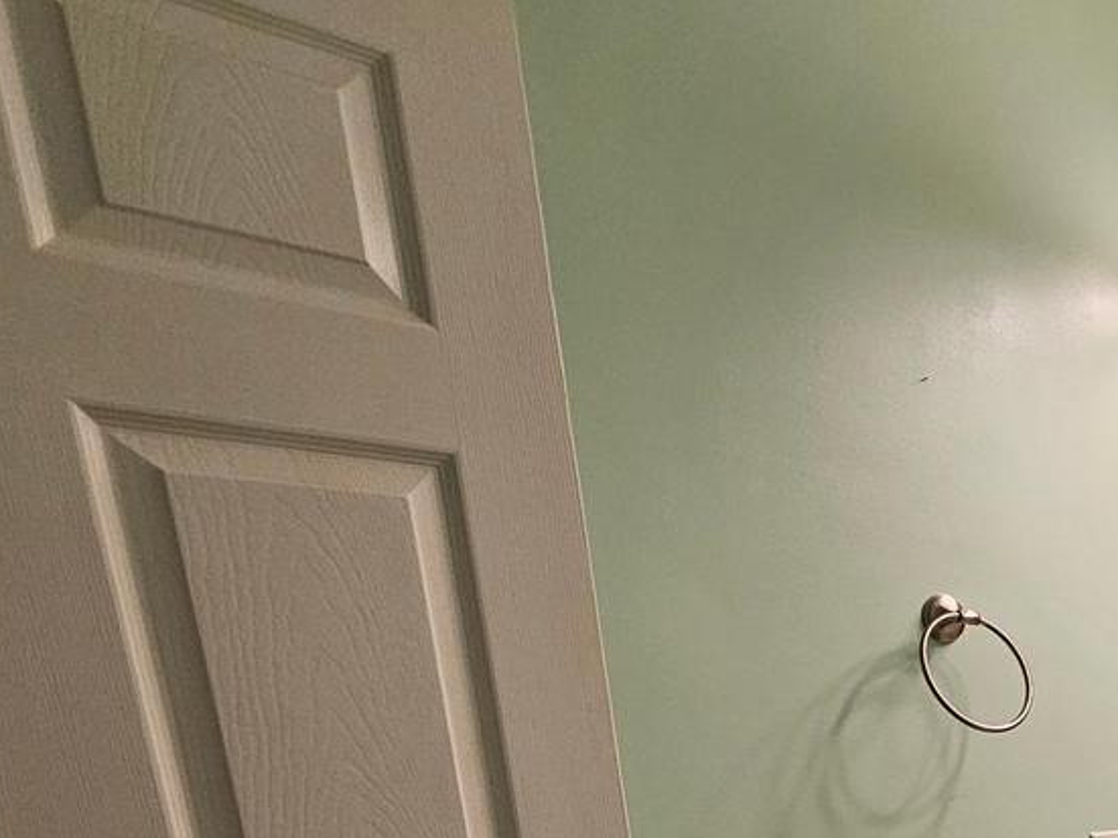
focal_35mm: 34
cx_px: 1343
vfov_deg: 34.8
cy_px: 962
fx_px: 1098
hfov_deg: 39.1
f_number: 2.2
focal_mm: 2.2
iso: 80
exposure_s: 1/120
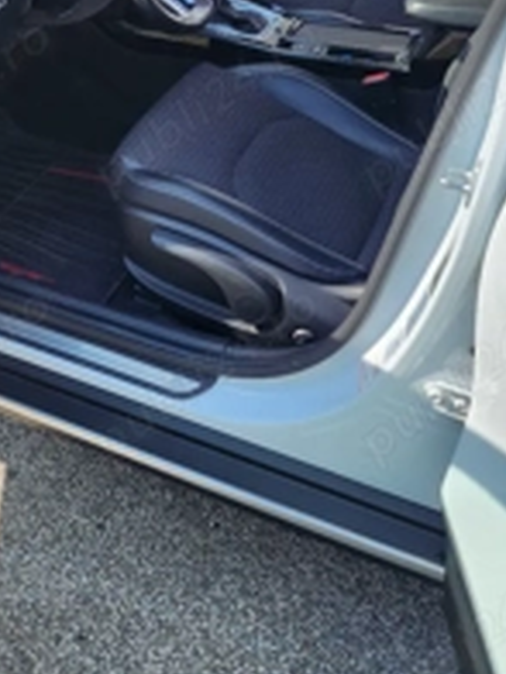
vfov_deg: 39.1
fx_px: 916
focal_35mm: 47
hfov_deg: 29.0
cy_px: 148
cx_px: 7
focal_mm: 6.4
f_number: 1.8
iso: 12
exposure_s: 1/435
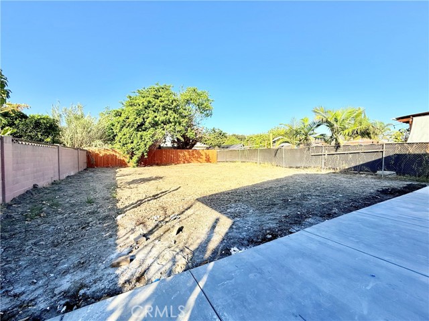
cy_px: 160
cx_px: 214
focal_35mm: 14
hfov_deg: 102.1
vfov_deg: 85.7
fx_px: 174
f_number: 2.2
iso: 50
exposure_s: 1/1497
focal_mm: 2.22
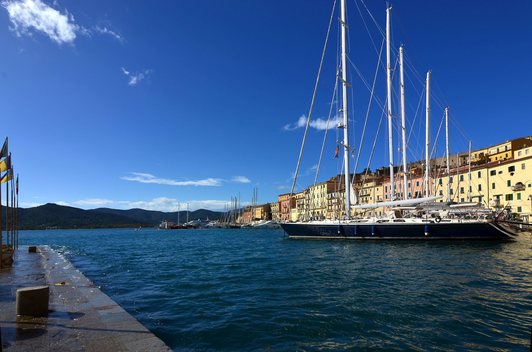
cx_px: 266
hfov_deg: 90.1
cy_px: 176
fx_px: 265
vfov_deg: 67.2
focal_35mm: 18
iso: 100
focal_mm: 12
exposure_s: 1/400
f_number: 10
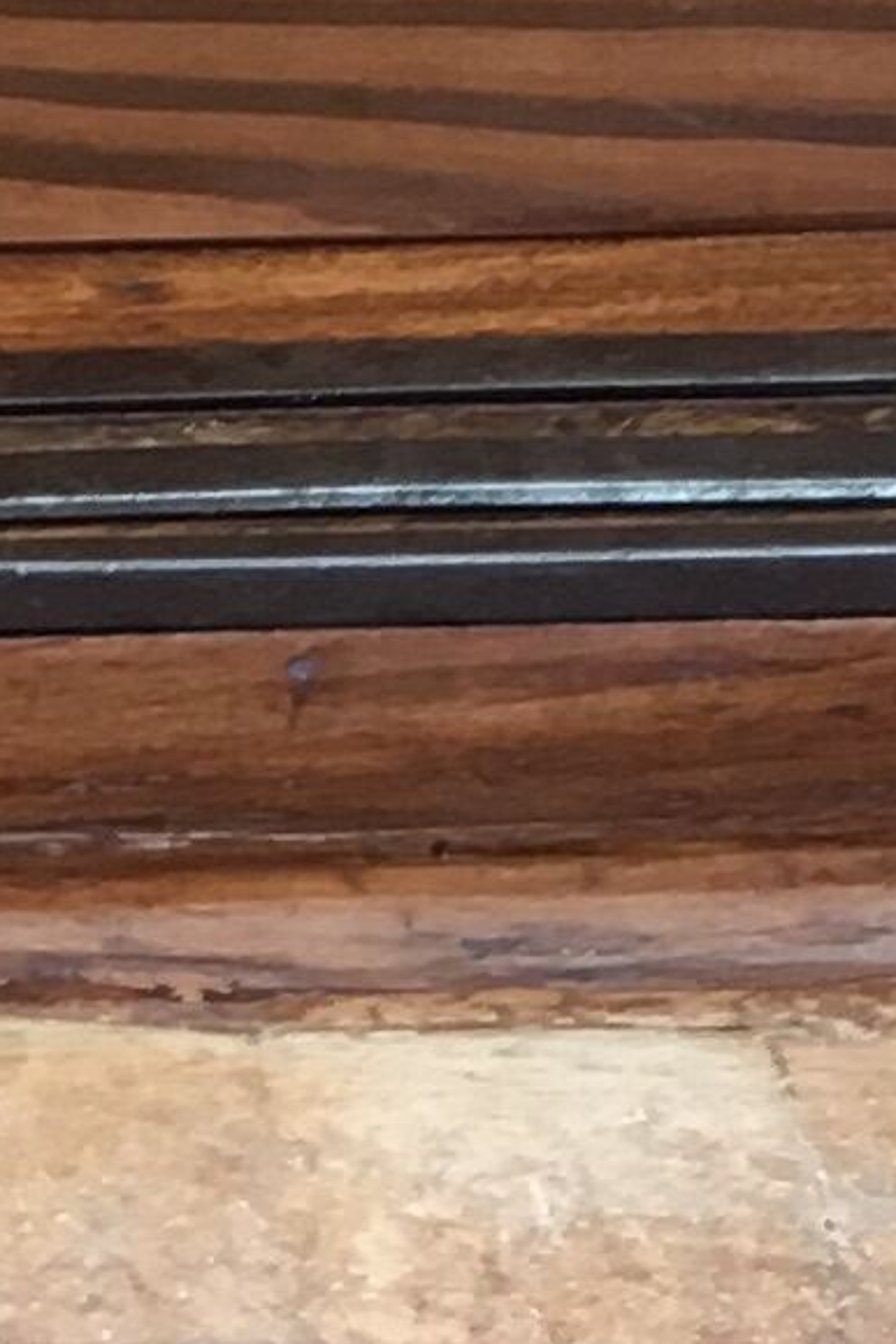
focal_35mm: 210
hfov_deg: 6.5
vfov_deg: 9.7
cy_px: 1439
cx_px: -418
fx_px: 7839
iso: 80
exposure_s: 1/33
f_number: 2.2
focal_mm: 4.15
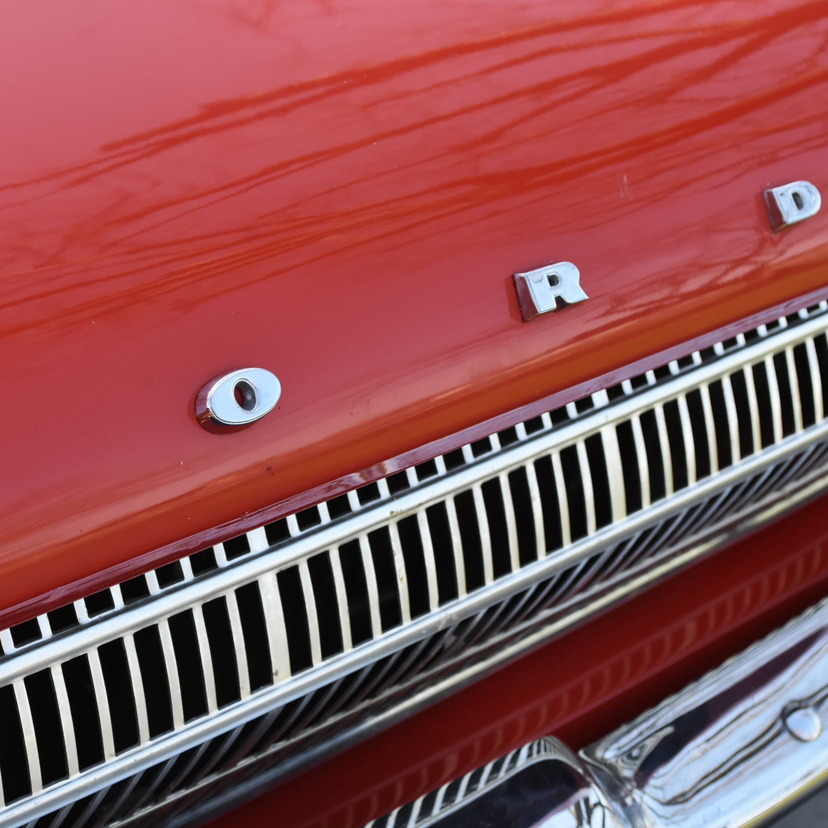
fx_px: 2706
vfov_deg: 17.4
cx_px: 322
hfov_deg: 17.4
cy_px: 413
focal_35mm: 100
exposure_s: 1/400
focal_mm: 52
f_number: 8
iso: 800
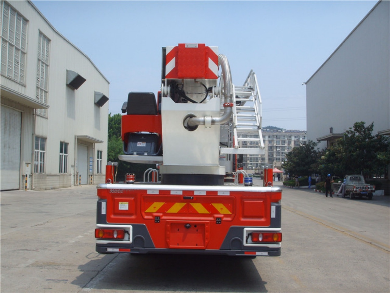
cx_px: 195
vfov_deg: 36.8
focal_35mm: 39
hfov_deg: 47.9
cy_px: 146
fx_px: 439
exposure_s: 1/350
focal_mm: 6.6
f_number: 6.3
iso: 50
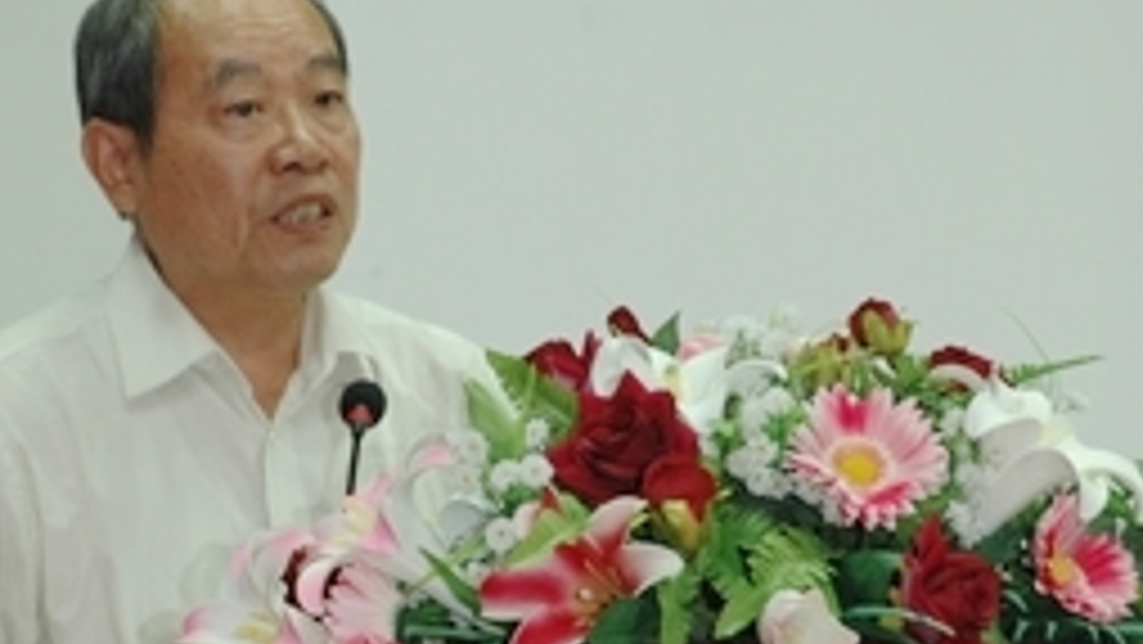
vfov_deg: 3.1
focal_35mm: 389
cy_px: 444
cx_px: 544
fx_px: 11792
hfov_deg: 5.5
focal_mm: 150
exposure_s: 1/40
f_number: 5.6
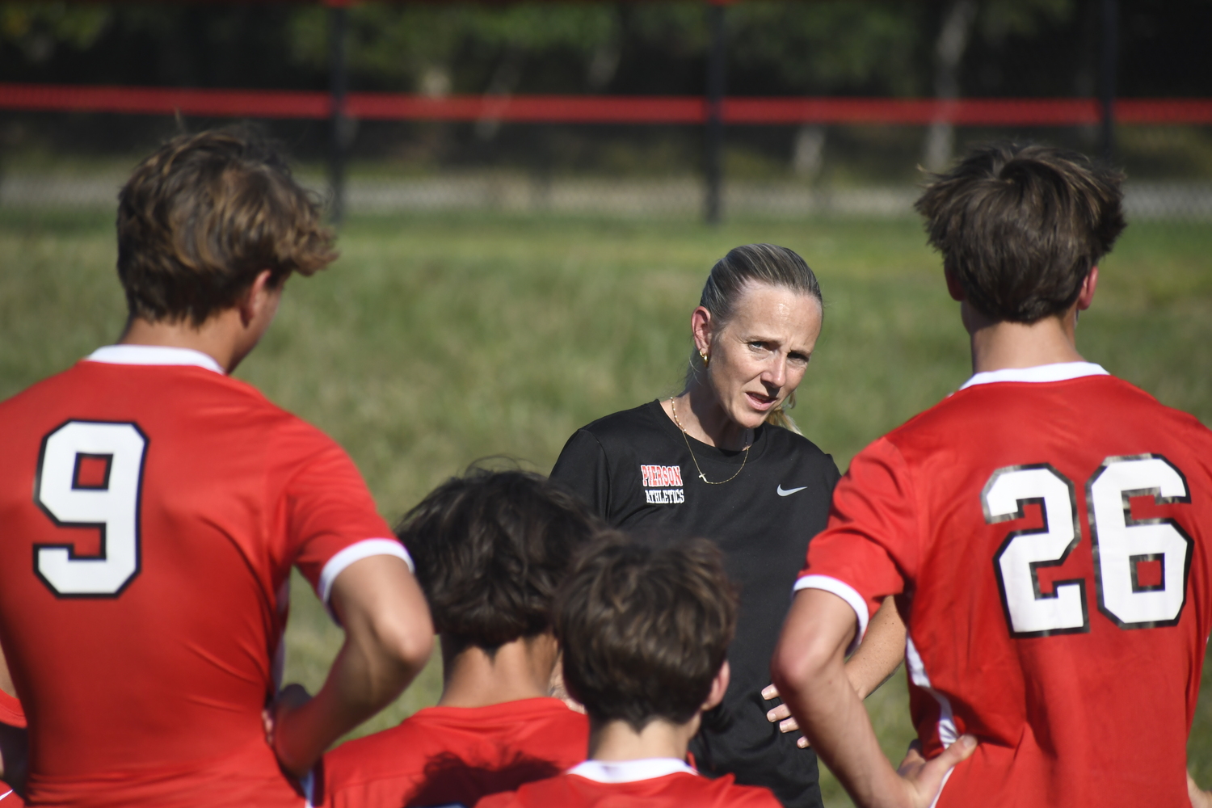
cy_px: 404
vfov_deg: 3.5
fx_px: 13129
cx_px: 606
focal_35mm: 390
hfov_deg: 5.3
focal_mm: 260
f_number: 7.1
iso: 640
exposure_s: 1/2500
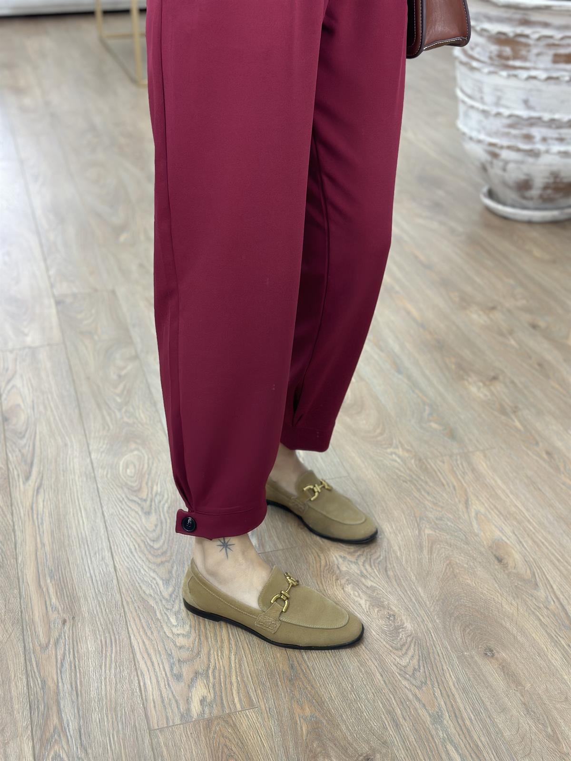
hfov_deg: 30.3
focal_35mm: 48
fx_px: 1056
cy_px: 380
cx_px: 286
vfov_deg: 39.7
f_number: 1.78
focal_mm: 6.86
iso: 160
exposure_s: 1/100
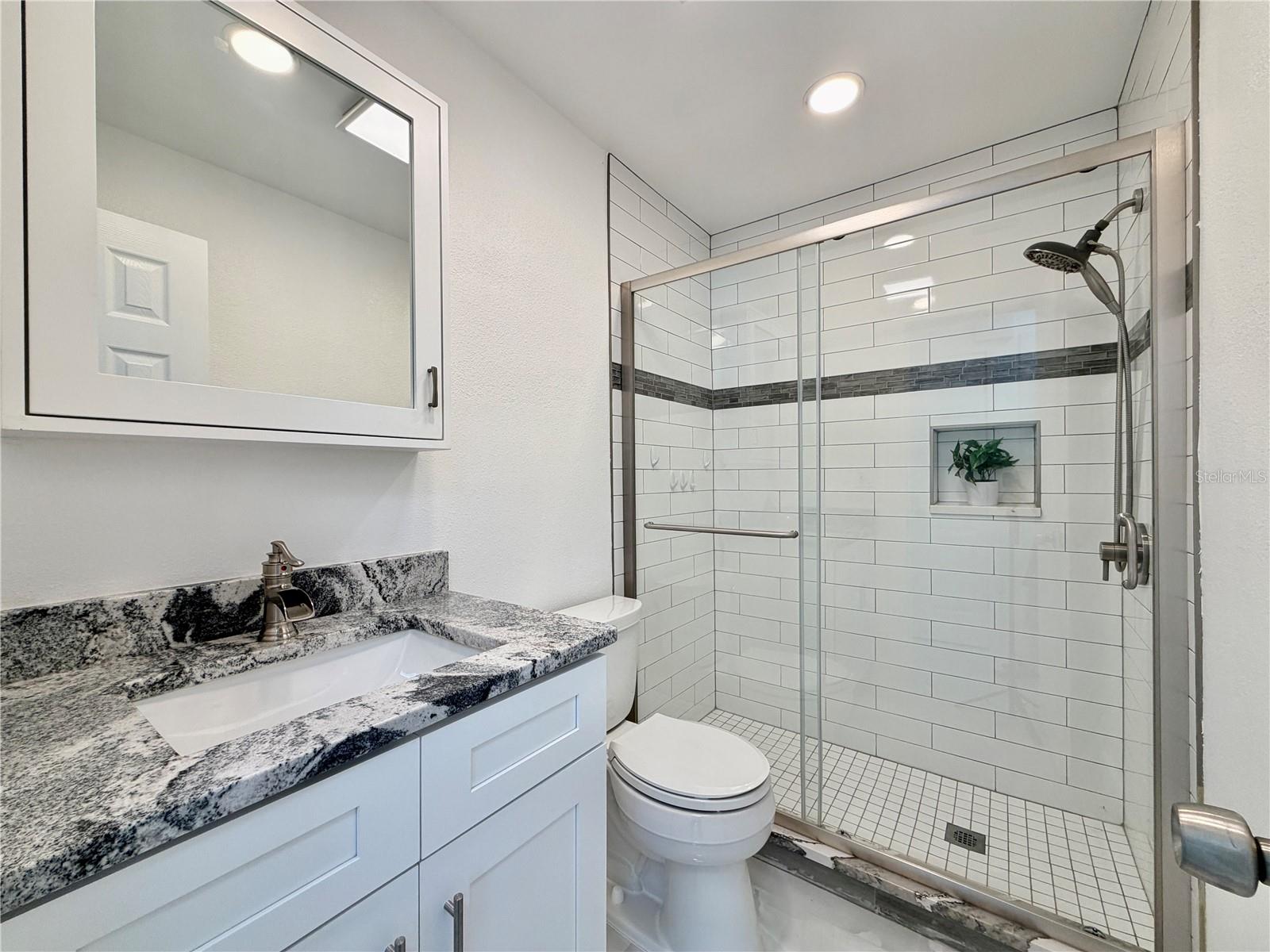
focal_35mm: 14
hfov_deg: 102.1
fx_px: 514
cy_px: 476
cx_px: 635
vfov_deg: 85.7
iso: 125
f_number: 2.2
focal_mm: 2.22
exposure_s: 1/120
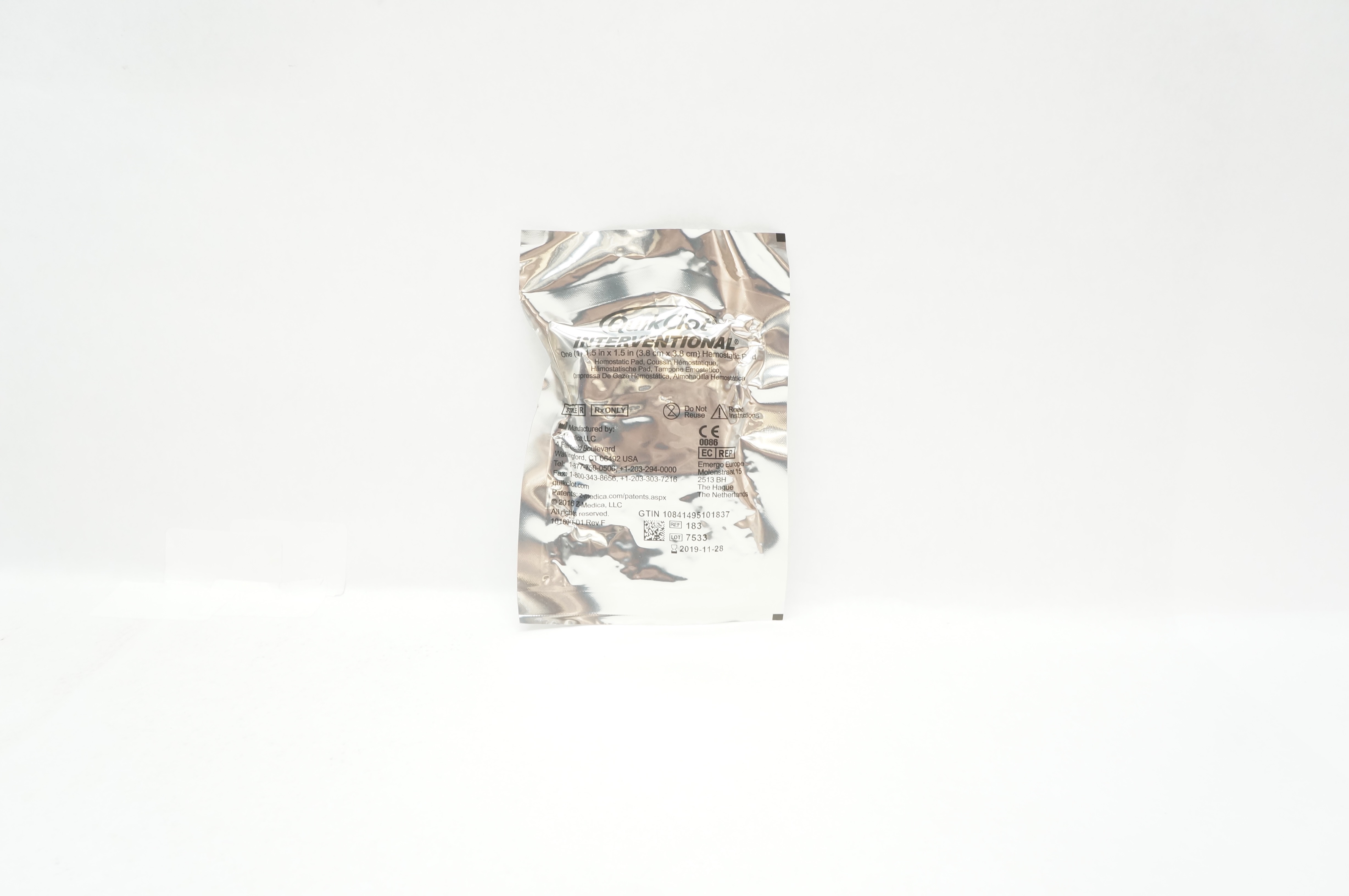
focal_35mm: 27
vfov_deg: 47.8
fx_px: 1011
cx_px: 674
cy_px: 448
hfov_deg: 67.4
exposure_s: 1/60
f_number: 6.3
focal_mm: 18
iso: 800
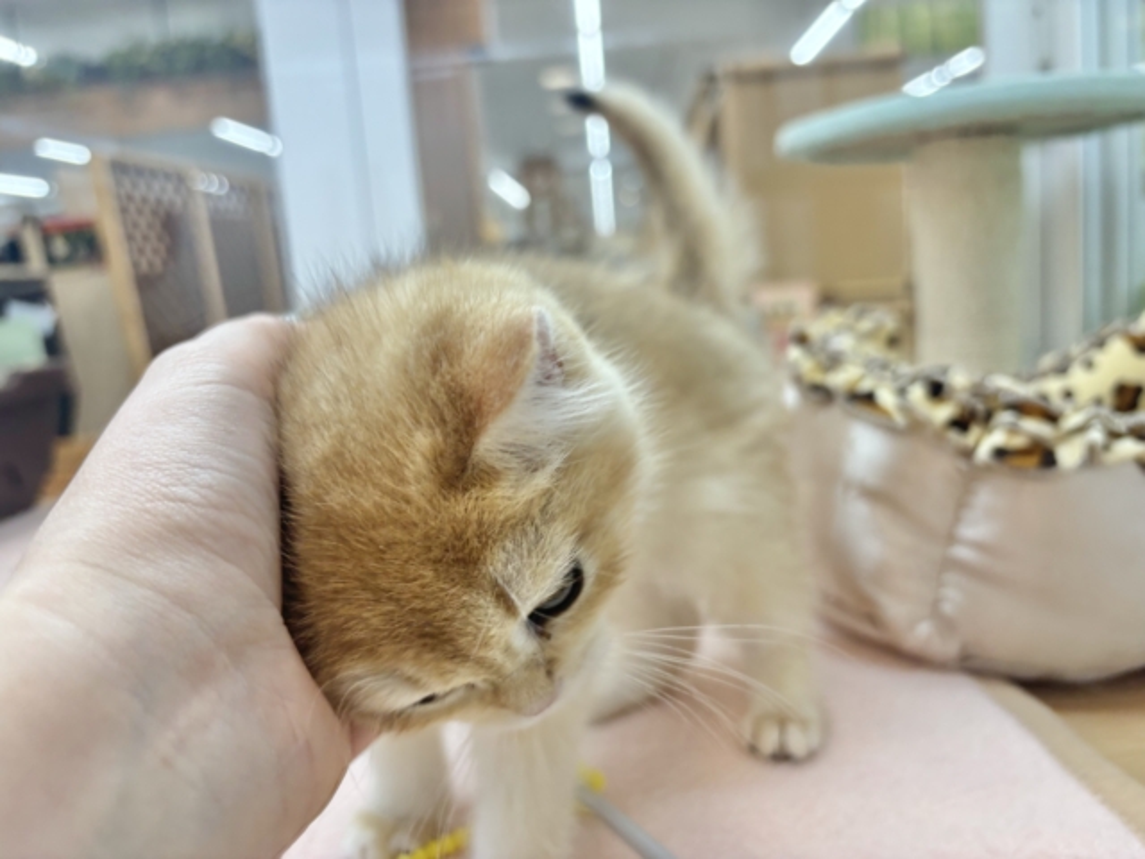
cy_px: 430
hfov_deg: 67.3
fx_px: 860
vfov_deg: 53.1
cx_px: 572
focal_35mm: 26
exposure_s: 1/100
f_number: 1.6
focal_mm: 5.96
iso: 80
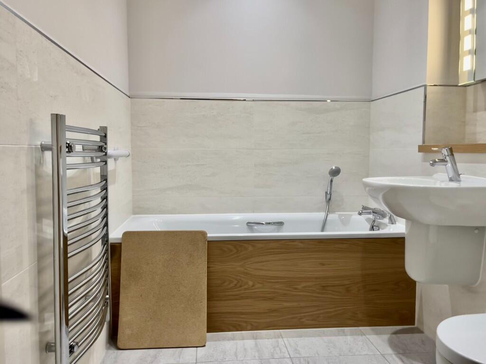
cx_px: 243
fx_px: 365
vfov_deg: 53.1
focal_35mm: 26
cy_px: 182
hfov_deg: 67.3
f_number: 1.6
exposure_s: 1/50
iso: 100
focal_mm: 5.1
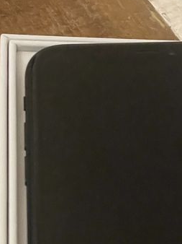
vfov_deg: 12.7
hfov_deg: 9.5
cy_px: 239
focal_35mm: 154
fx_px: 1081
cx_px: 222
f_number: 2
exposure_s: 1/33
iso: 1000
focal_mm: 6
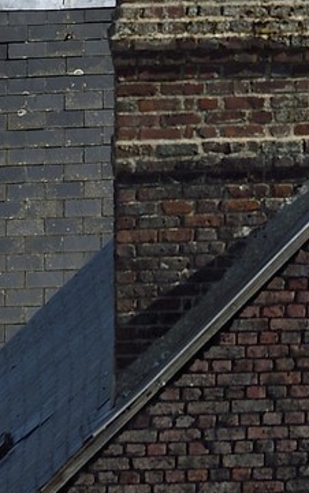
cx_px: 1050
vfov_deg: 1.5
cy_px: -446
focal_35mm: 1357
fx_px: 18262
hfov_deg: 1.0
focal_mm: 200
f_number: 8
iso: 200
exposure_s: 1/500
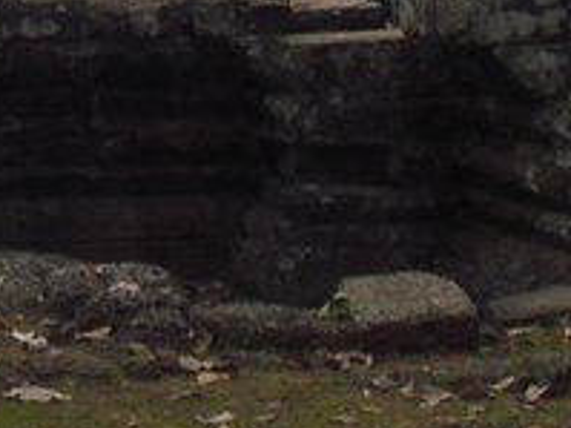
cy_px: -566
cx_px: -341
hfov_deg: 8.2
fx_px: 3907
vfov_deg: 6.0
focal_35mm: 237
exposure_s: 1/80
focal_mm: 7.6
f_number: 8.9
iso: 100
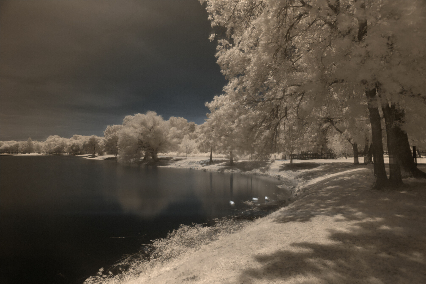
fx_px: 237
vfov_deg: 61.9
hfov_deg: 84.0
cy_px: 142
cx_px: 213
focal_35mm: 20
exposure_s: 15
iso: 800
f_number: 8
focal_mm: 20
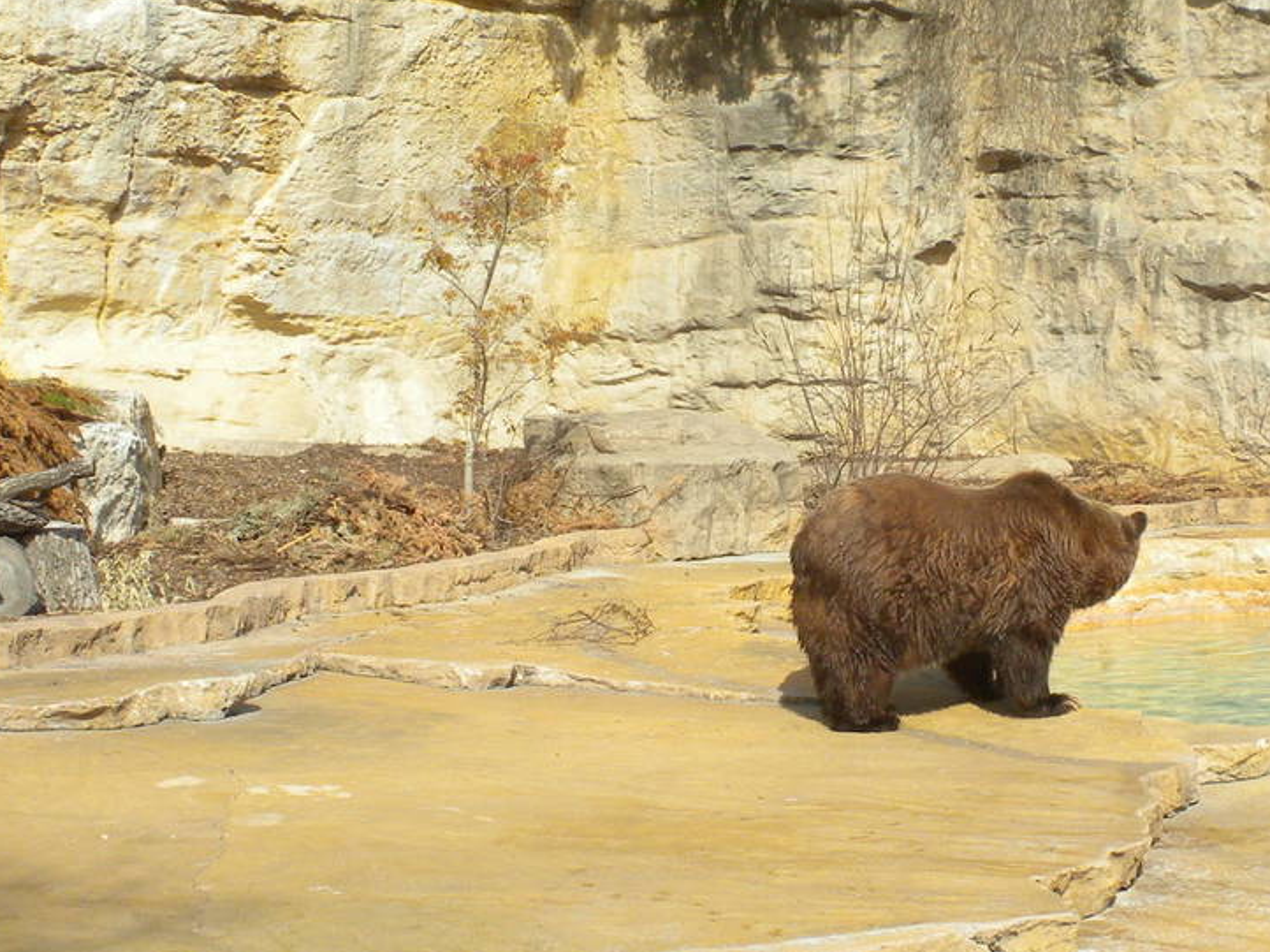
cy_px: 612
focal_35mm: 82
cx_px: 741
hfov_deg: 23.8
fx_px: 3007
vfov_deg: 17.9
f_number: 10
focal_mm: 6.6
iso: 64
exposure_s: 1/104
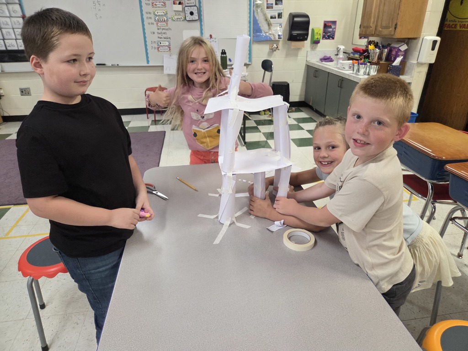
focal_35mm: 23
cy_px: 176
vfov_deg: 58.9
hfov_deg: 73.9
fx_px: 311
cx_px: 234
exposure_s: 1/120
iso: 500
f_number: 1.8
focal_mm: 5.4
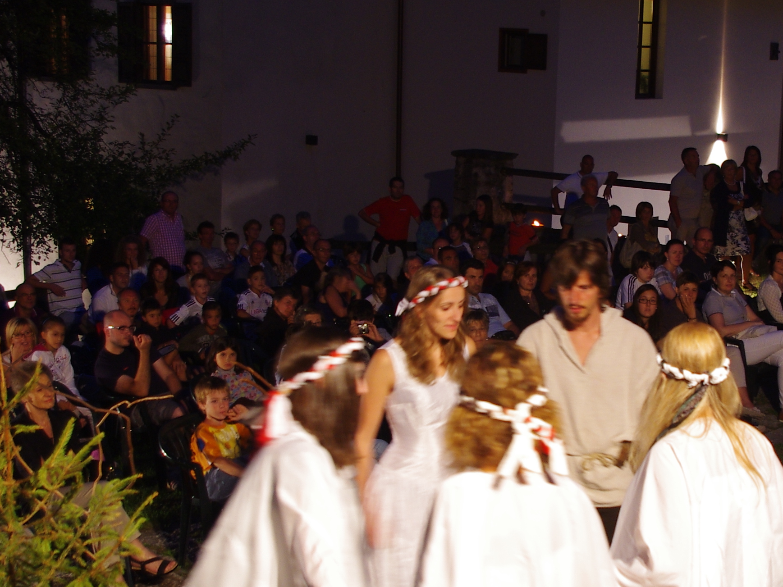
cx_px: 556
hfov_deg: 29.9
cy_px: 355
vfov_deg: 22.9
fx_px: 1448
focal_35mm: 64
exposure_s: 1/8
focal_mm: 18
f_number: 3.5
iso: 400
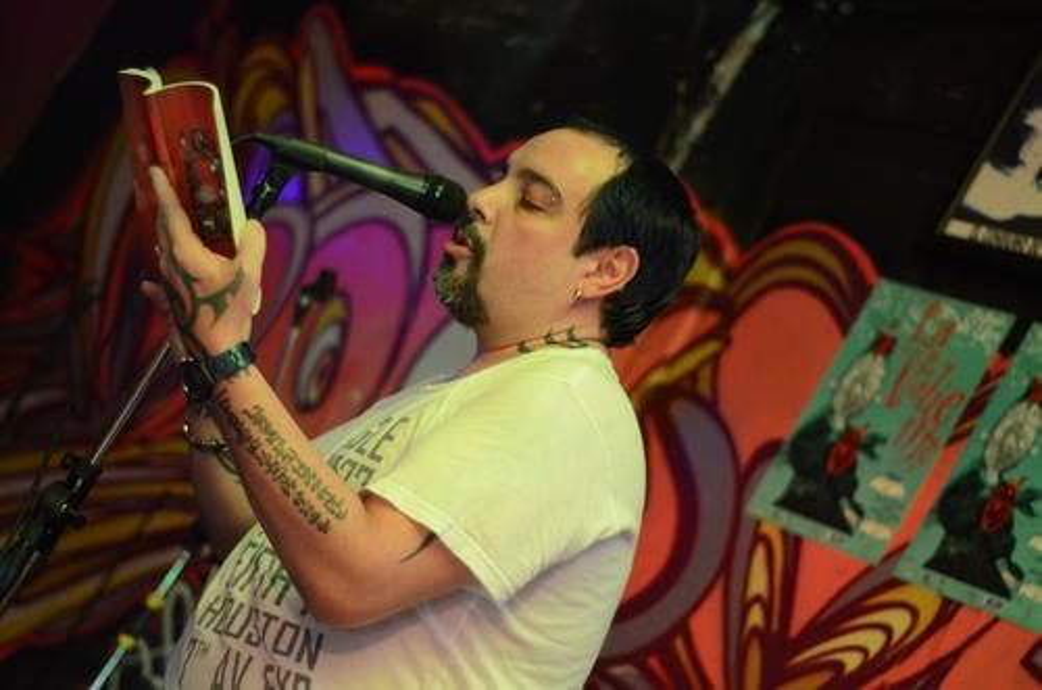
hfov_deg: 27.0
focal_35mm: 75
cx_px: 521
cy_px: 345
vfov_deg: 18.1
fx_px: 2166
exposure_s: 1/25
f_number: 1.8
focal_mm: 50
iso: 1600
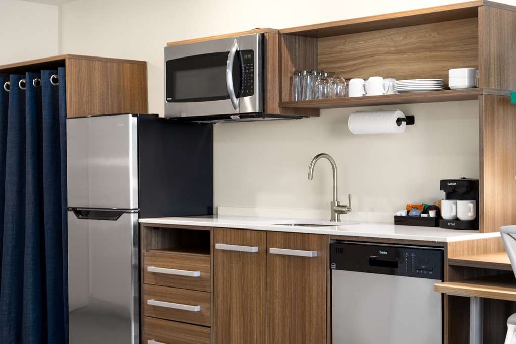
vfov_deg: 22.6
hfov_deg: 33.4
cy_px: 172
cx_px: 258
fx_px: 860
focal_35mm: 60
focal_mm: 60
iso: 200
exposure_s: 1
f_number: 8
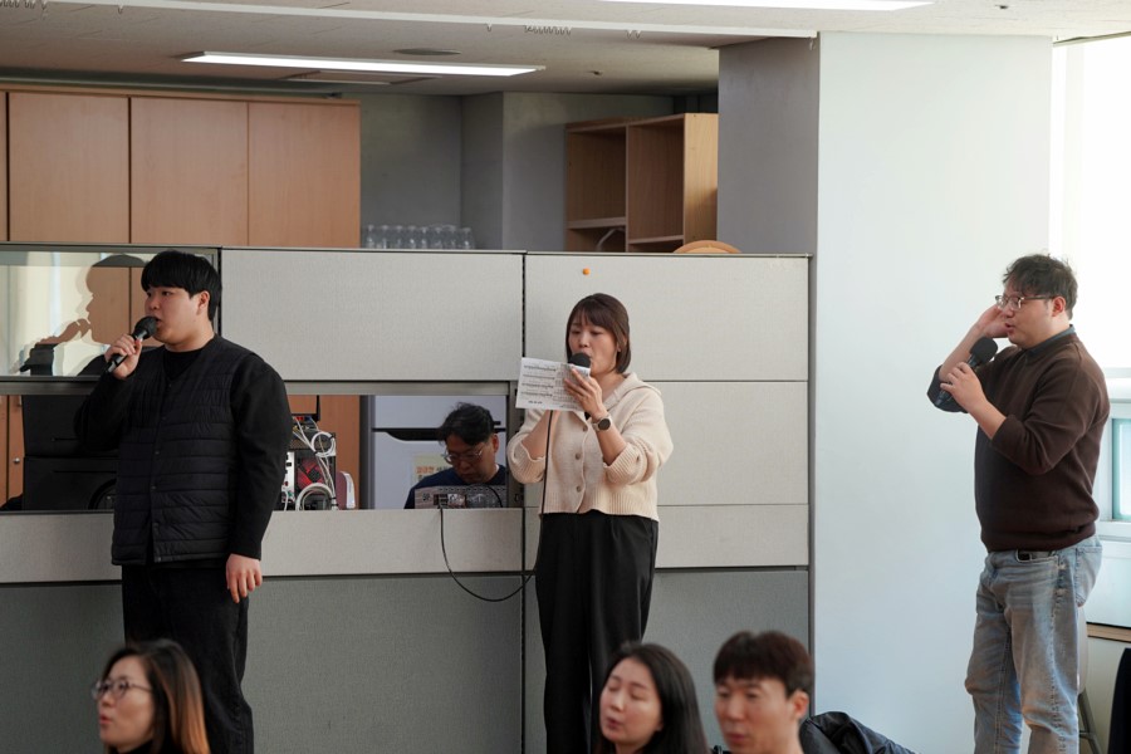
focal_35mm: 133
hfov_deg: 15.4
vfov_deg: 10.3
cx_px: 566
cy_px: 377
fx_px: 4178
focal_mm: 133
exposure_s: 1/160
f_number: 4
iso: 400
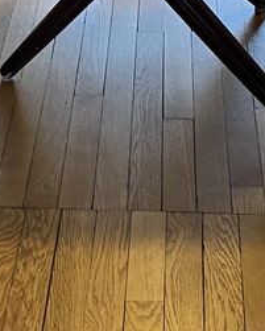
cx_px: 127
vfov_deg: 18.0
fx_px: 990
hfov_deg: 15.3
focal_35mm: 101
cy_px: -74
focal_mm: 5.1
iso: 400
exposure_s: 1/50
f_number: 1.6
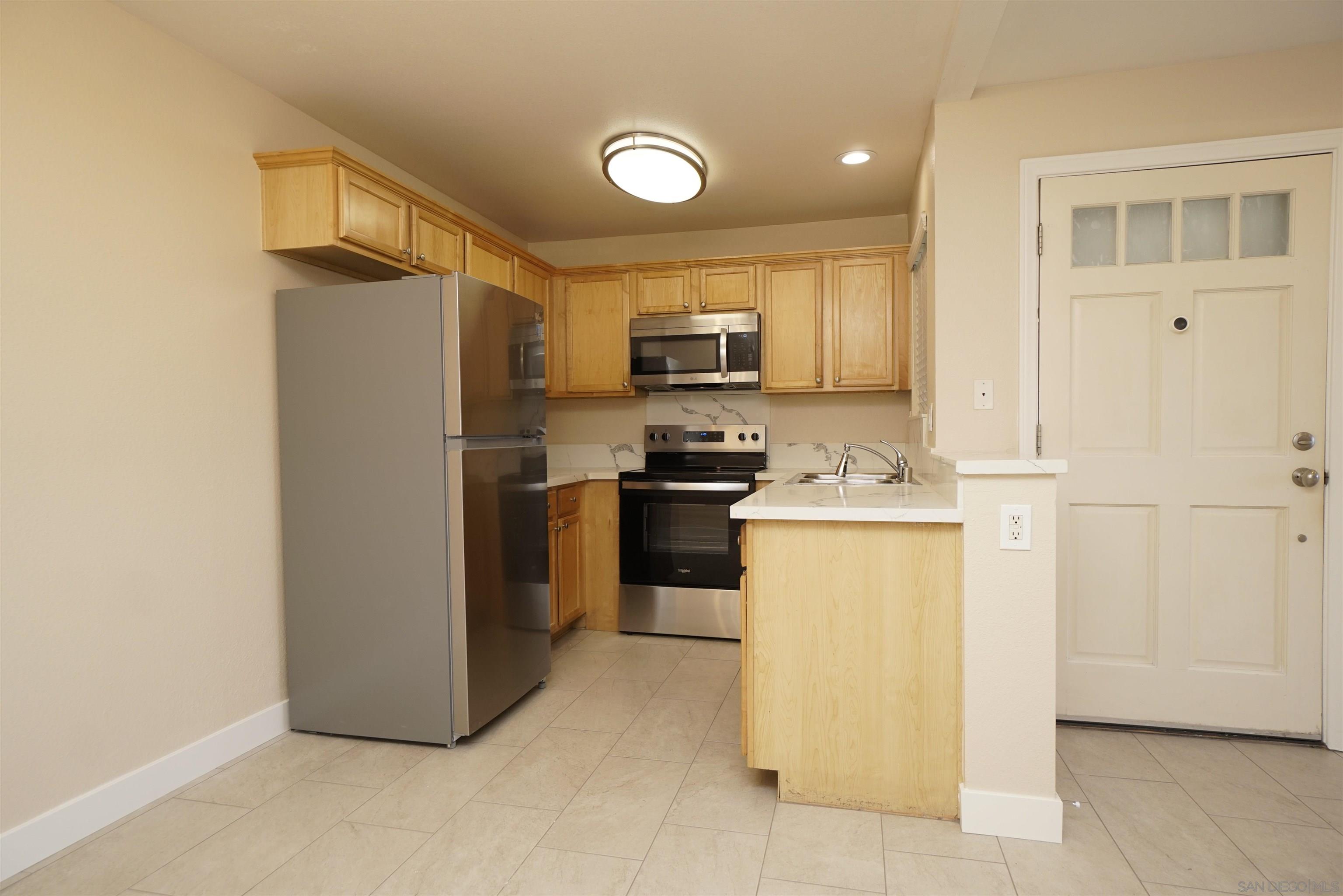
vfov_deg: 63.2
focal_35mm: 20
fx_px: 727
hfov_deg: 85.4
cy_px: 448
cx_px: 672
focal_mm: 13
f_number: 4
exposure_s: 1/160
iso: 320
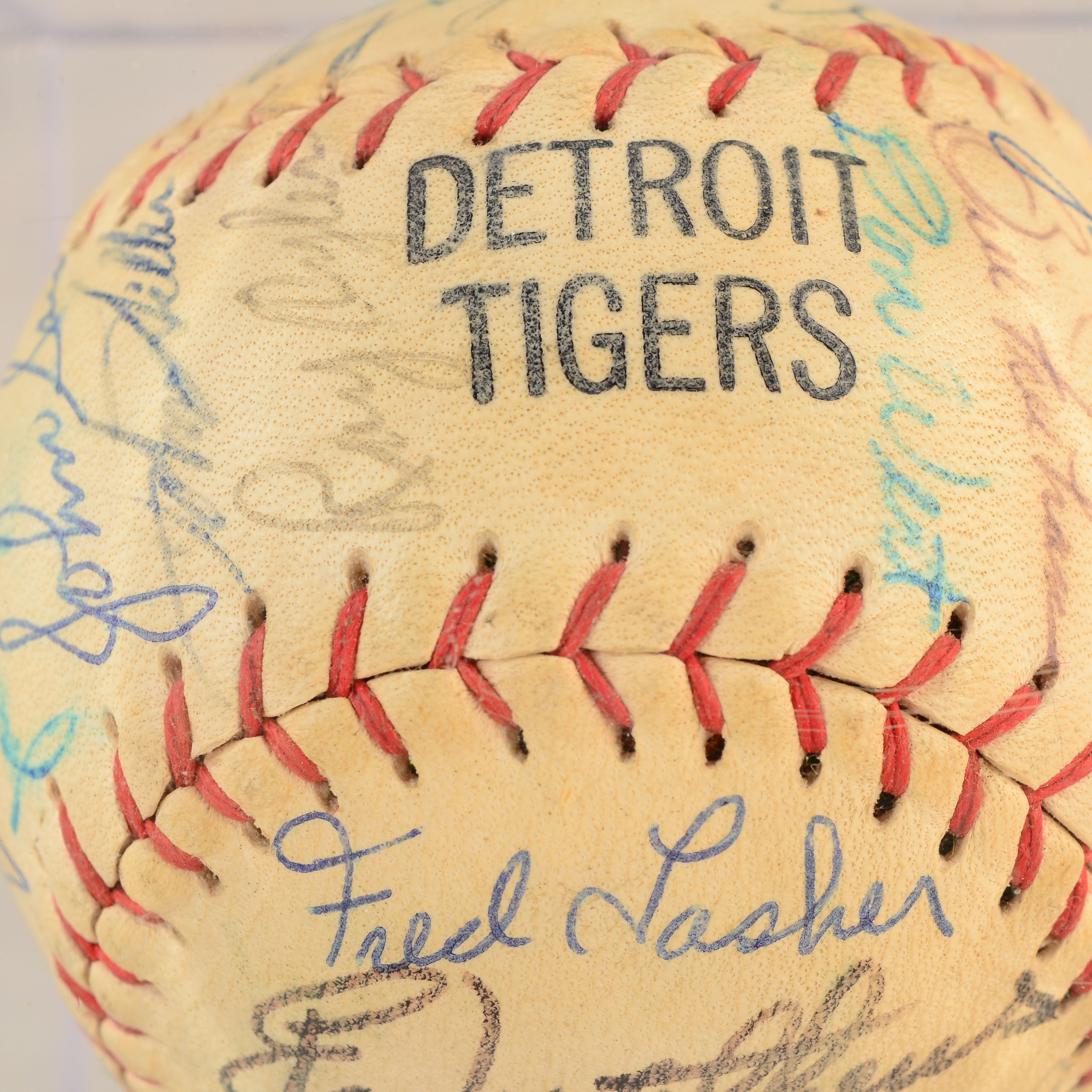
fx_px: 3569
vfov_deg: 17.4
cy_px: 546
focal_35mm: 100
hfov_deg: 17.4
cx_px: 623
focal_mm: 52
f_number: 14
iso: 200
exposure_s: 1/160
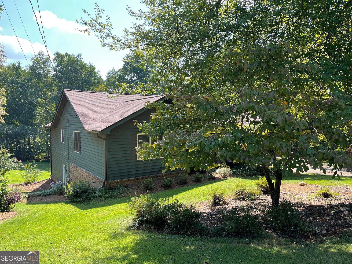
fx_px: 264
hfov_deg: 67.3
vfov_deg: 53.1
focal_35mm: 26
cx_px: 176
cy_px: 132
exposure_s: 1/704
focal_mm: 5.1
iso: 32
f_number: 1.6
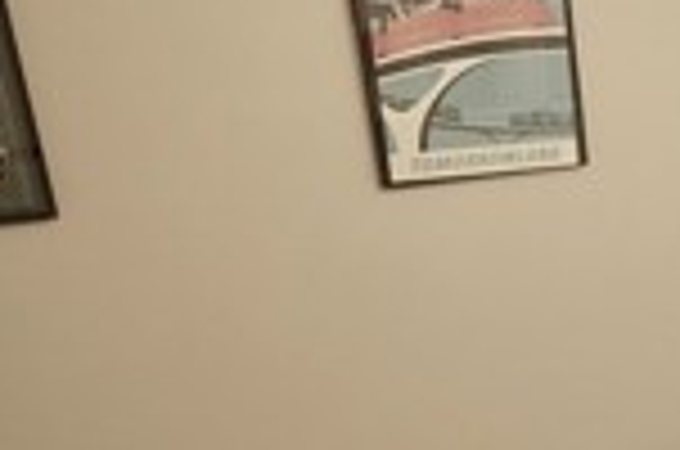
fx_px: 1282
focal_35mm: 68
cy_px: 331
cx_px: 1324
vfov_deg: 19.8
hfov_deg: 19.3
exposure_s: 1/60
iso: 1250
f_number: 4
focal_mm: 16
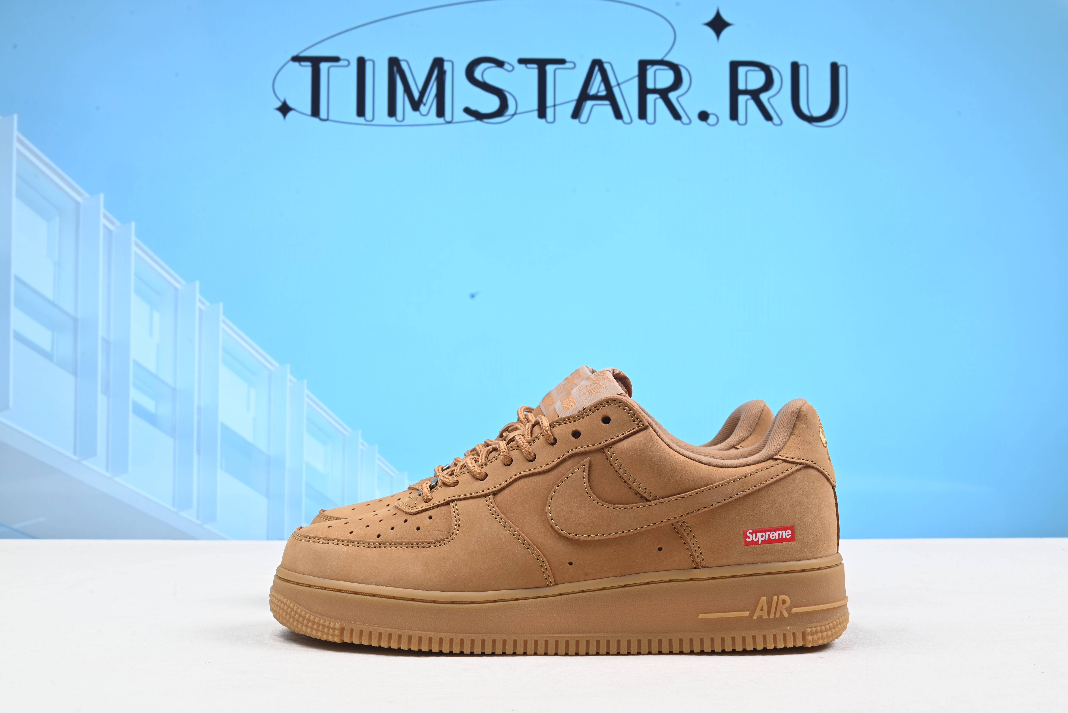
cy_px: 356
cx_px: 534
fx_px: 1217
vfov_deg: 32.7
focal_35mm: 41
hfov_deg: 47.4
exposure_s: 1/2
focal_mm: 41
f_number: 16
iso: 100
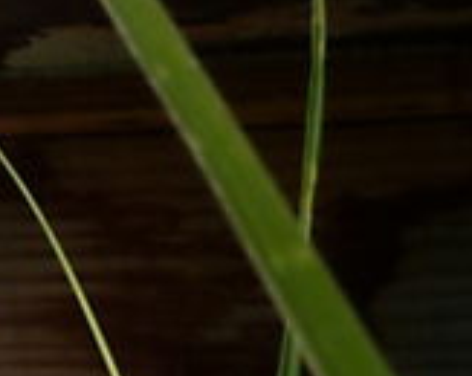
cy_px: -318
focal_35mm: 120
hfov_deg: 14.1
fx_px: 1674
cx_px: -400
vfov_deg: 11.8
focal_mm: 4.1
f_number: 5.6
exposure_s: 1/500
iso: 80
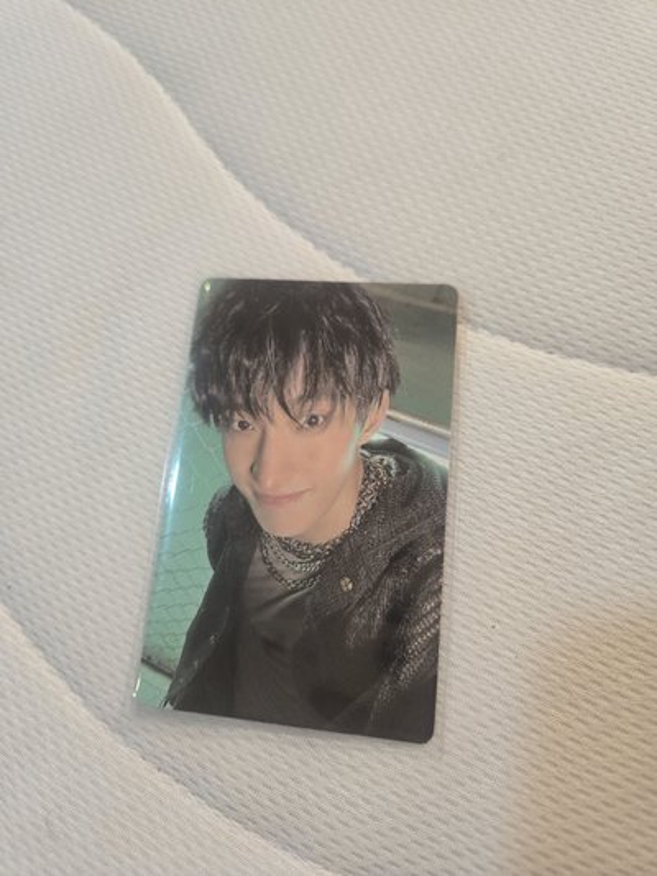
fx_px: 582
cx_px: 328
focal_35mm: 23
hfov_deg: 58.9
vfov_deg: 73.9
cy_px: 438
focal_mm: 5.4
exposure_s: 1/120
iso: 640
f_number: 1.8
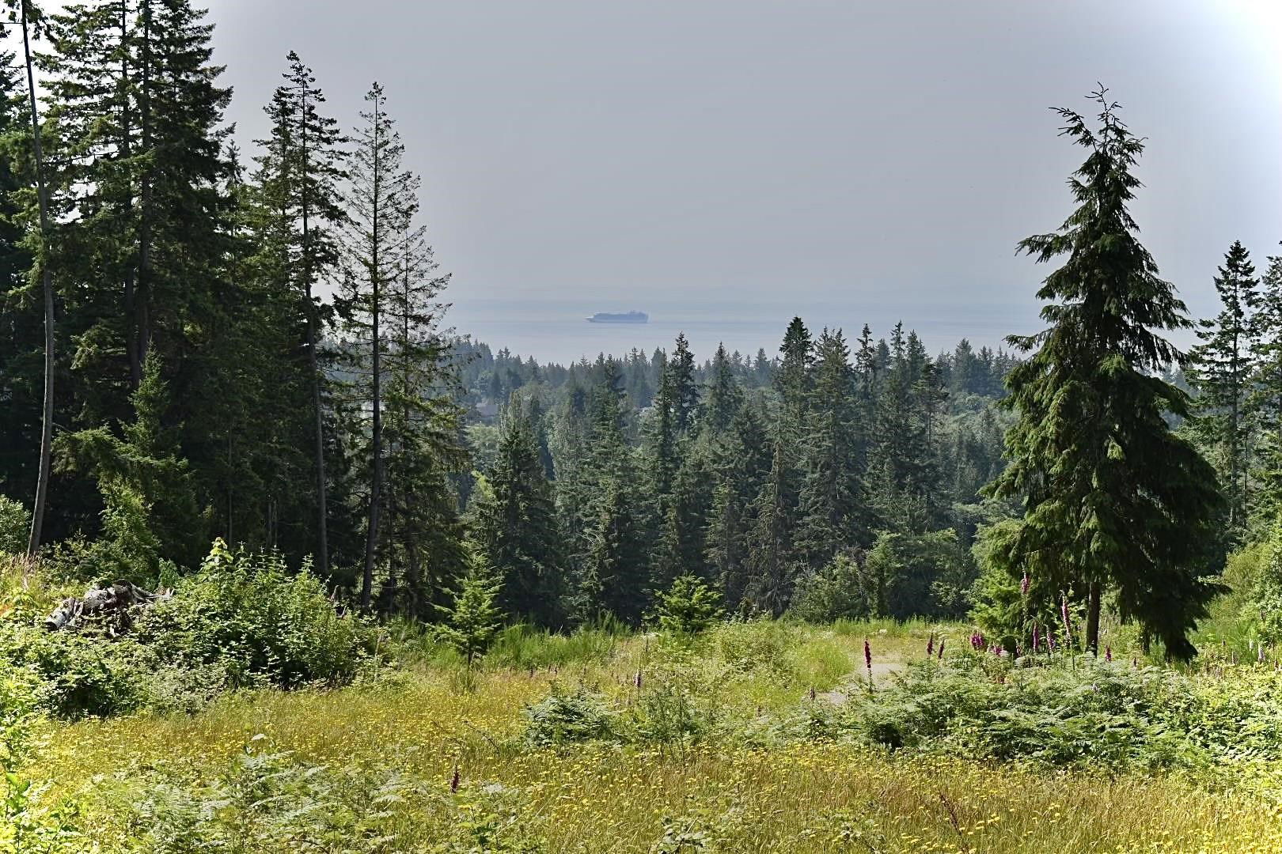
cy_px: 427
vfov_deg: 16.6
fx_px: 2938
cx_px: 641
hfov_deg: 24.6
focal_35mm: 82
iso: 100
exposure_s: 1/200
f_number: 10
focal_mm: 55
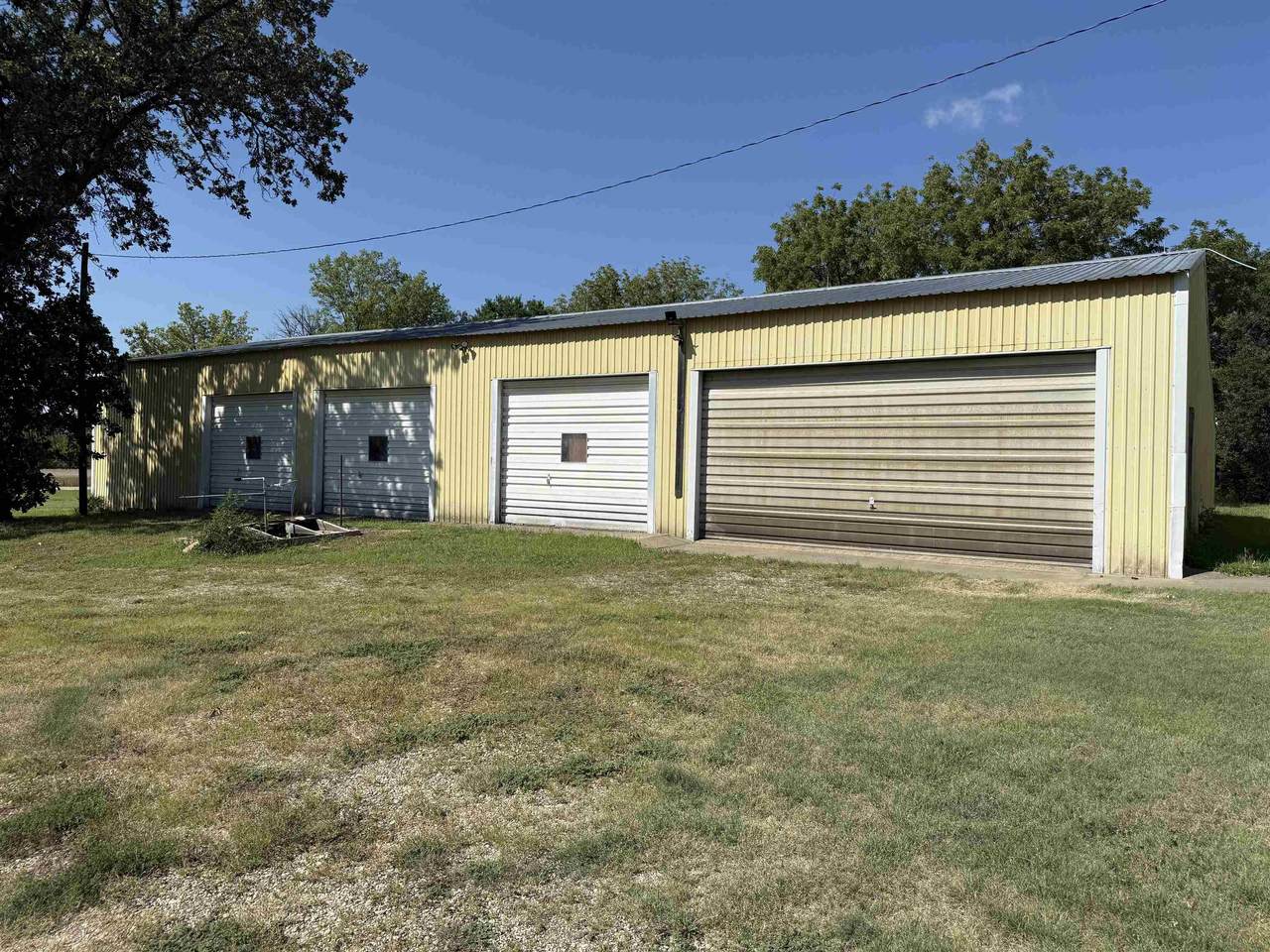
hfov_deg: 71.6
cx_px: 635
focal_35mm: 24
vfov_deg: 56.8
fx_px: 881
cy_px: 476
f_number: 1.78
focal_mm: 6.76
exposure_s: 1/7353
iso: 80
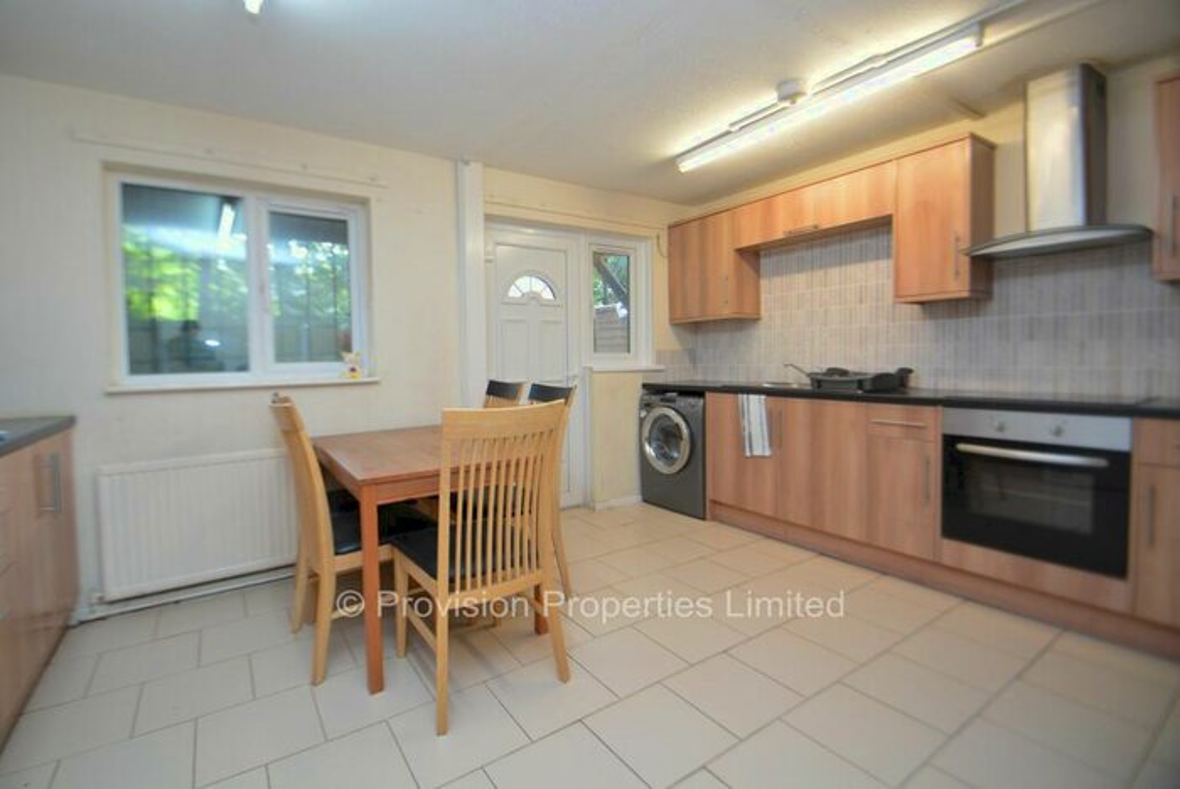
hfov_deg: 100.3
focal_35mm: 15
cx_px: 590
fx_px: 492
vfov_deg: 77.4
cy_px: 394
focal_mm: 10
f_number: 4
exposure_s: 1/60
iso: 400
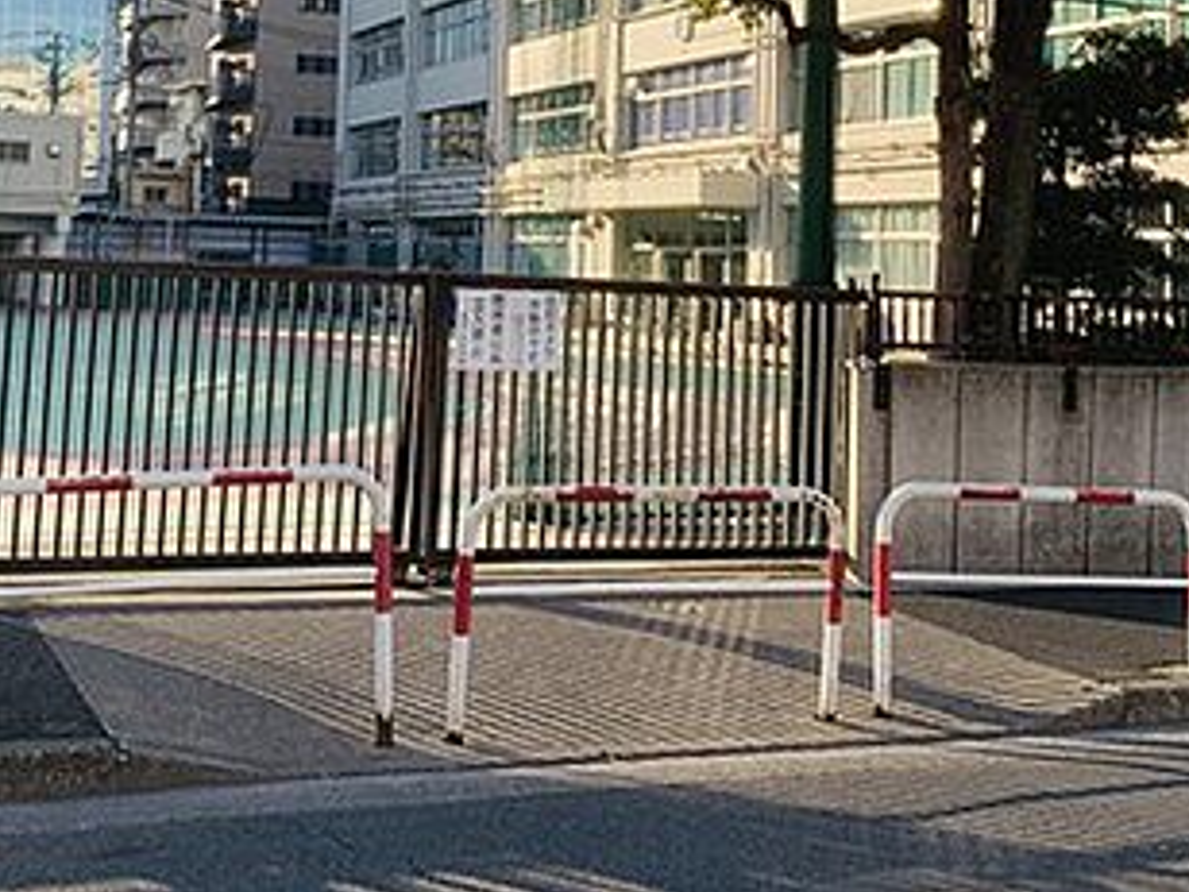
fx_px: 1855
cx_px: 479
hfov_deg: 35.4
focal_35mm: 54
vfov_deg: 26.4
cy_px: 154
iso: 25
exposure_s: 1/1368
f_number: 1.8
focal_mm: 4.25
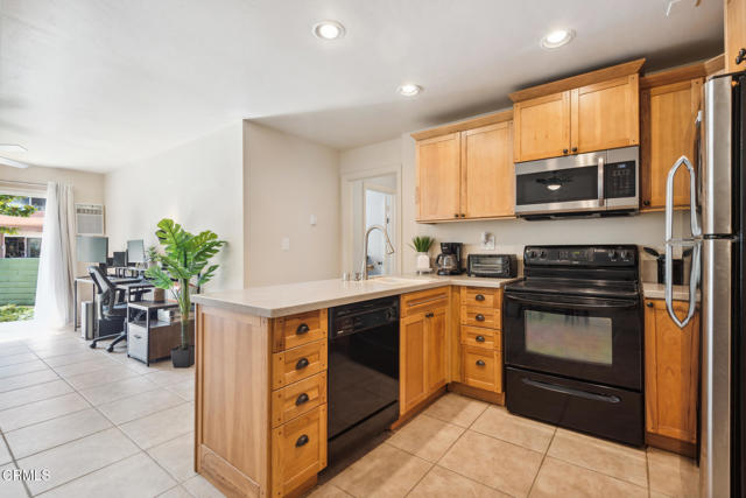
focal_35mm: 16
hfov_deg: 96.7
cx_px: 373
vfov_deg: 73.8
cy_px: 249
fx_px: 332
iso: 200
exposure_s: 1/2.5
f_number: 11
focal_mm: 16
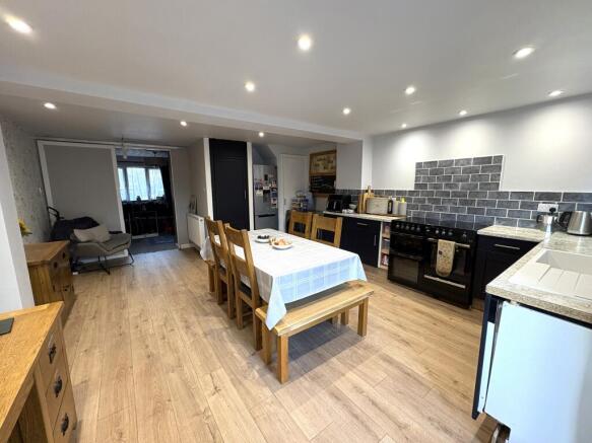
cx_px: 296
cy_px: 222
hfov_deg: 102.1
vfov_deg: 85.7
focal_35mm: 14
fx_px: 239
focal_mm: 2.22
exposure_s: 1/50
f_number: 2.2
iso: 125
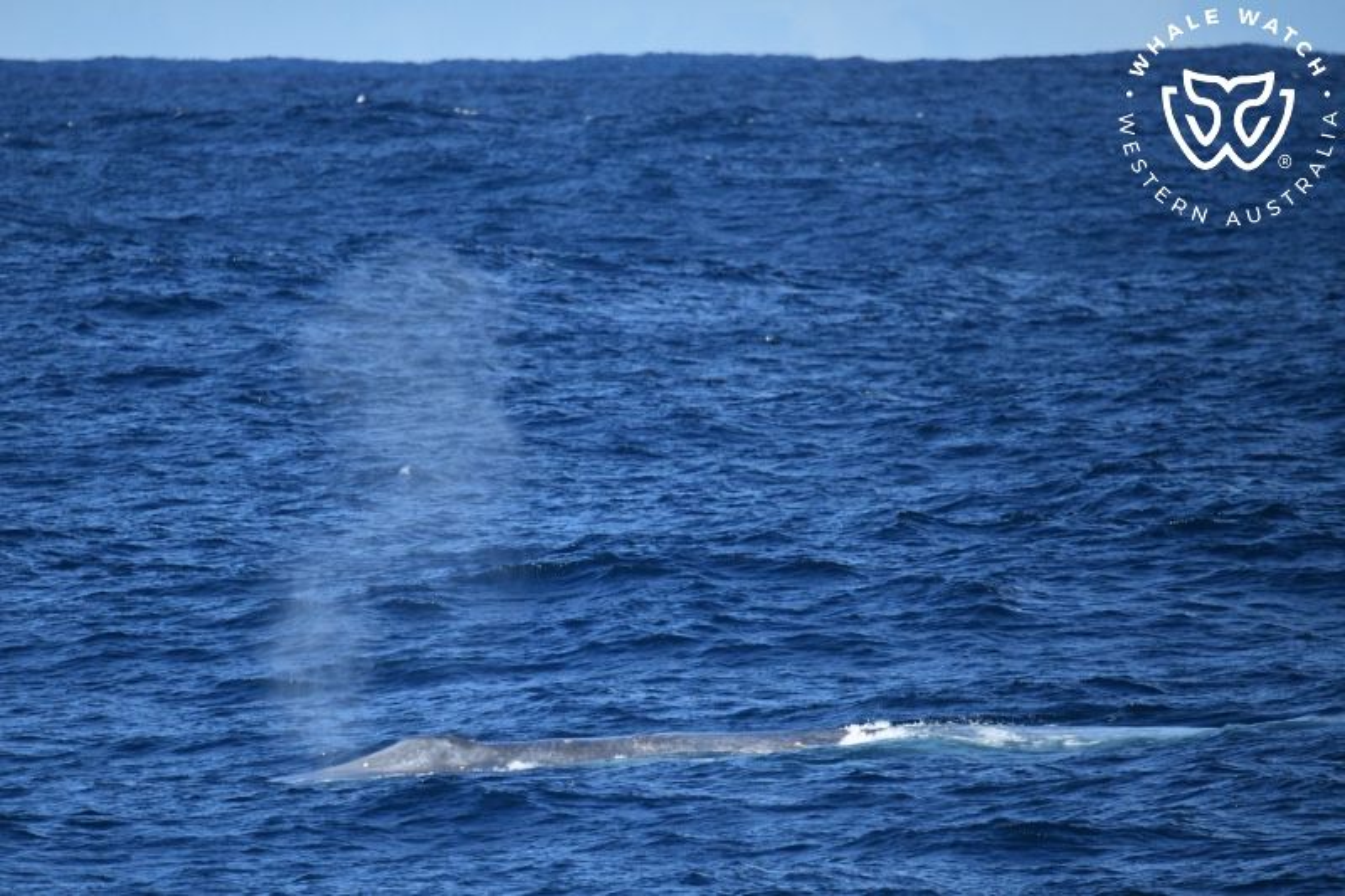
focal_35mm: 600
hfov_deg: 3.4
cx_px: 672
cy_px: 448
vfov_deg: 2.3
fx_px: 22411
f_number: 6.3
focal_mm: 600
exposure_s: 1/8000
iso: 2000
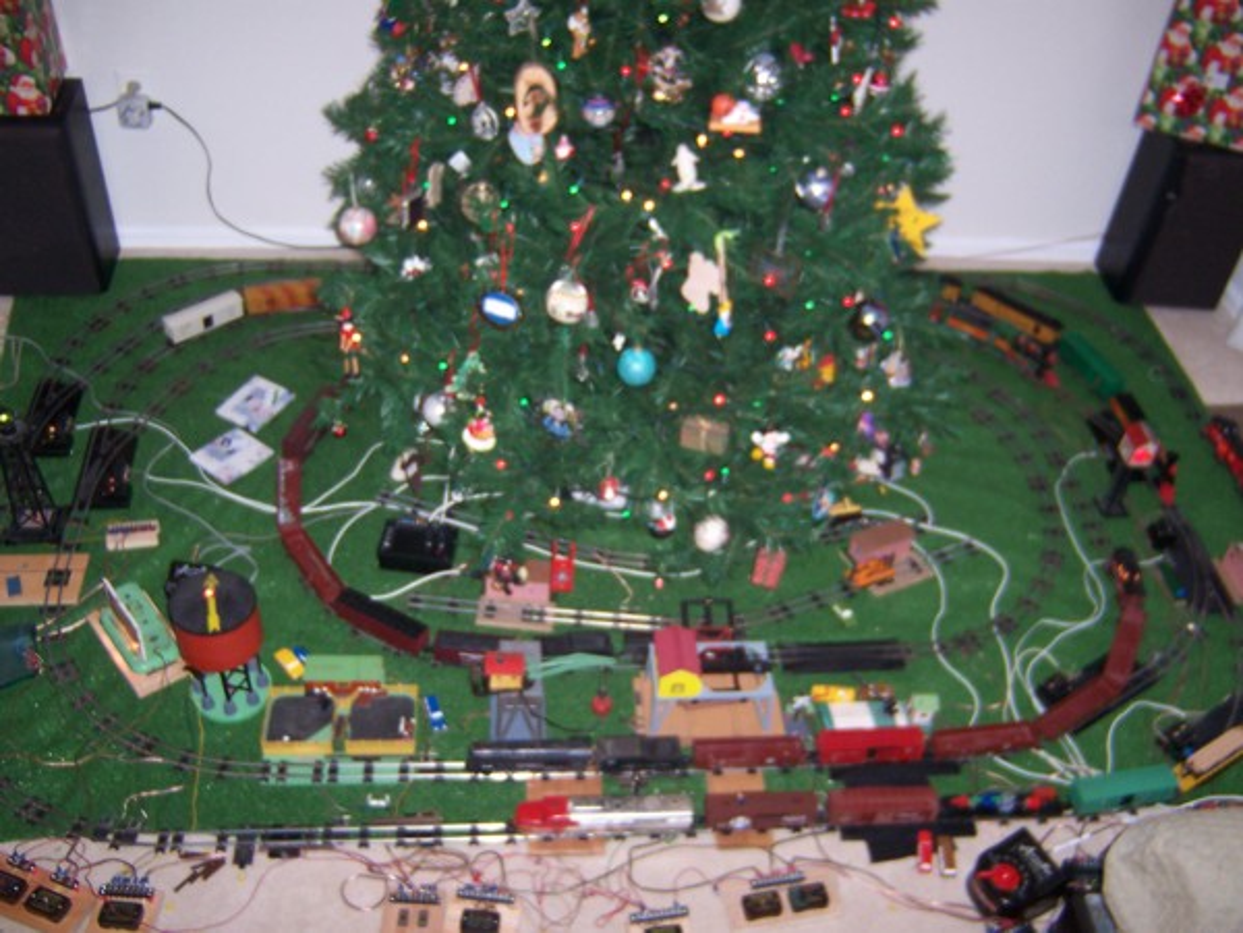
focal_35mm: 36
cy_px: 466
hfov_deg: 51.4
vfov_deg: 39.7
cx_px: 622
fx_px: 1293
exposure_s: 1/60
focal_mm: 5.6
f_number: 2.2
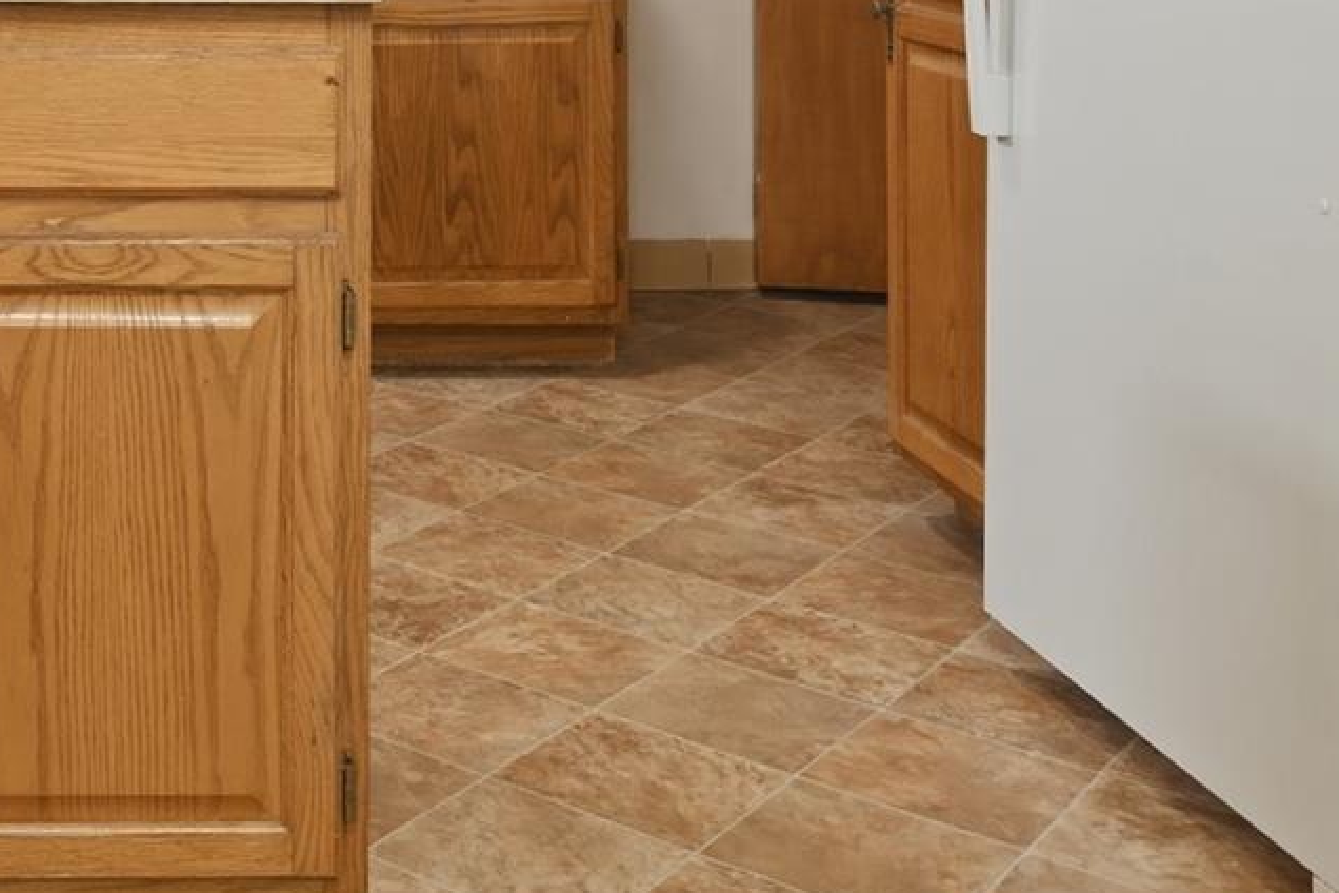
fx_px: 2157
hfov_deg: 31.7
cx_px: -23
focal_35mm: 58
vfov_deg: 21.4
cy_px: -235
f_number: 11
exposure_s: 1/1.67
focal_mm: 18
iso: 100
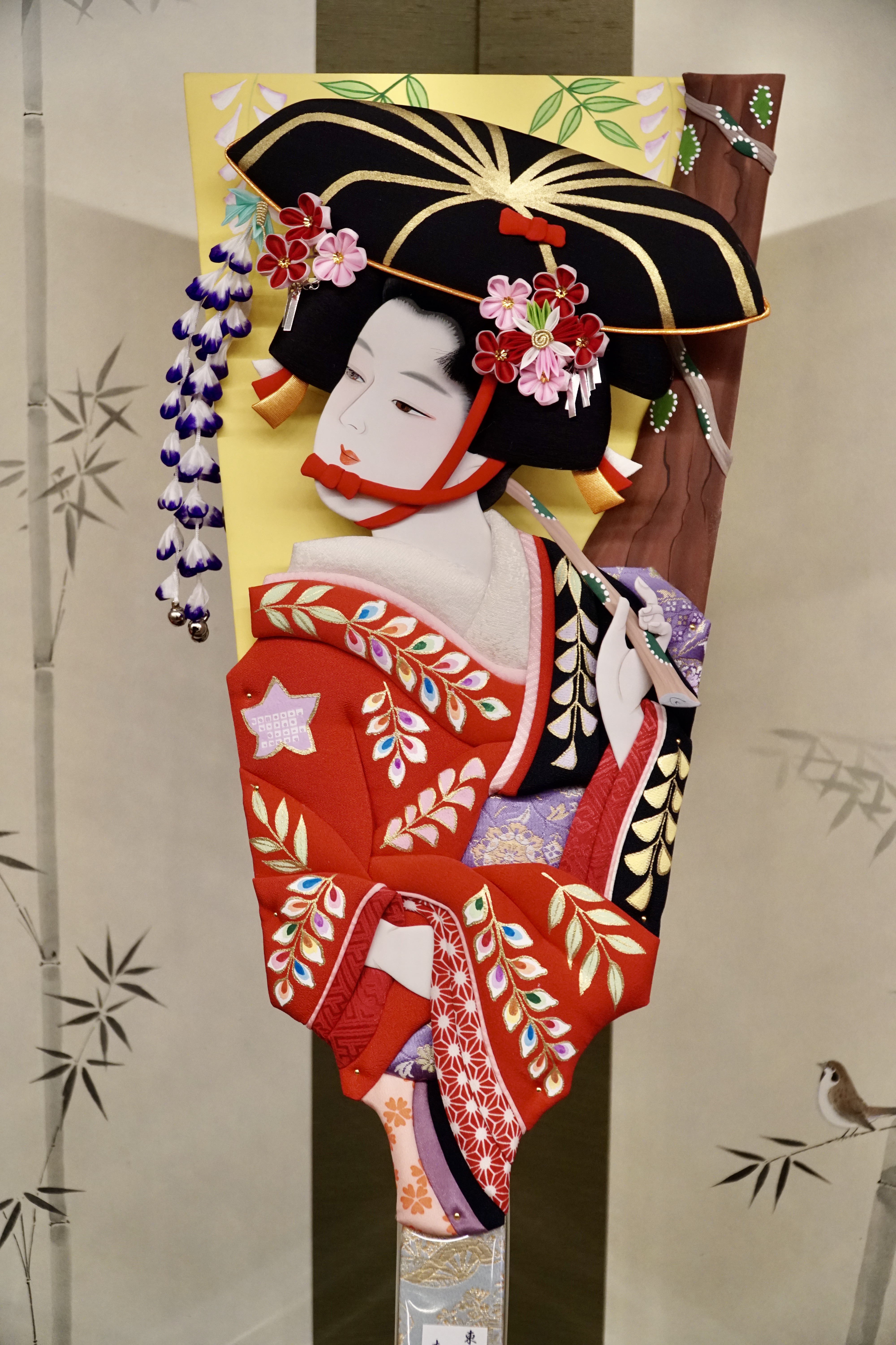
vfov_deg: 31.2
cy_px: 672
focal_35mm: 64
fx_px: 2408
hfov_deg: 21.1
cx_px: 448
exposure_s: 1/160
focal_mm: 43
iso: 2000
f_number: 4
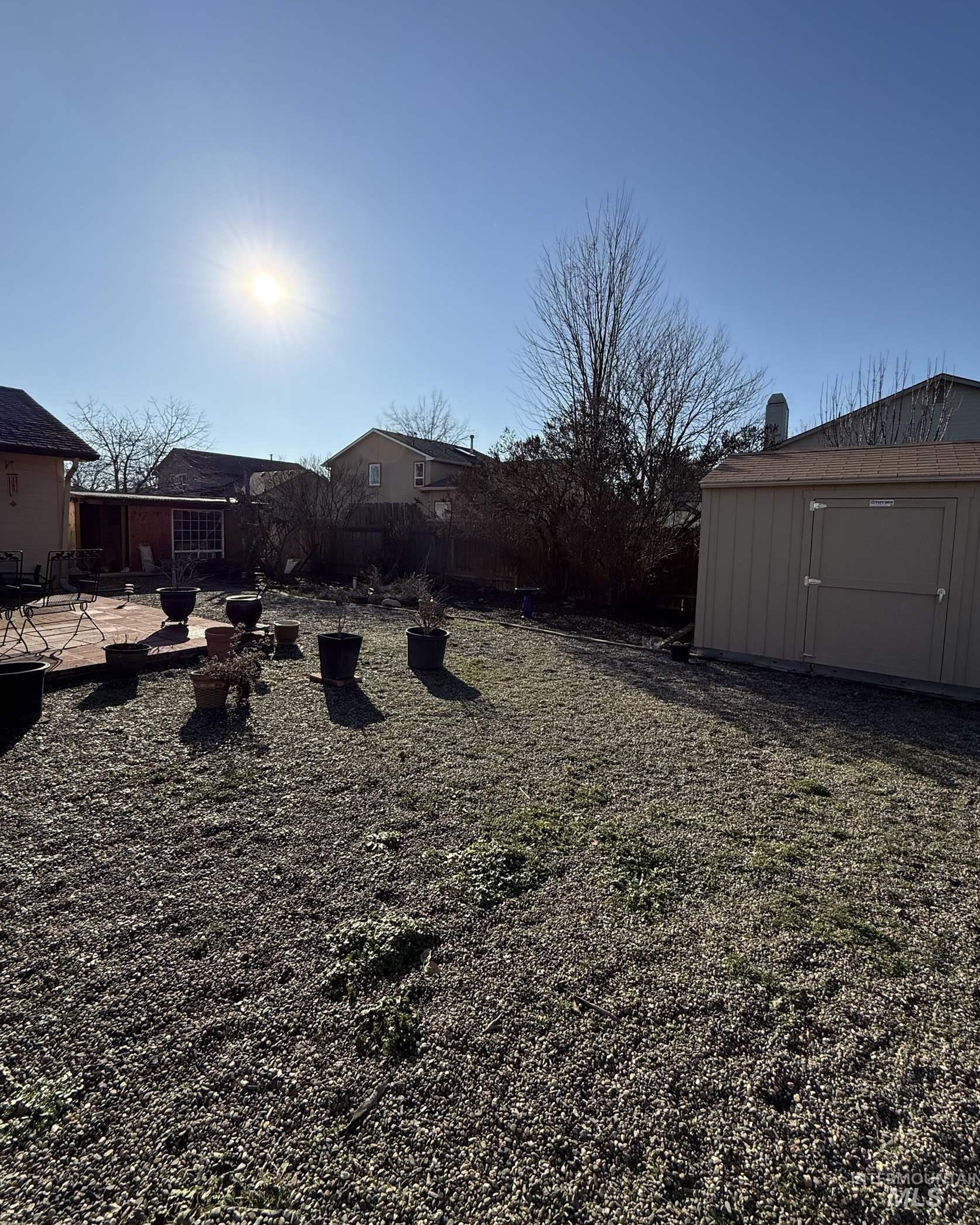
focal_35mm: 15
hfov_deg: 84.0
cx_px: 482
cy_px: 567
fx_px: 544
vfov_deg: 96.6
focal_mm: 2.22
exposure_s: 1/3460
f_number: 2.2
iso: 64
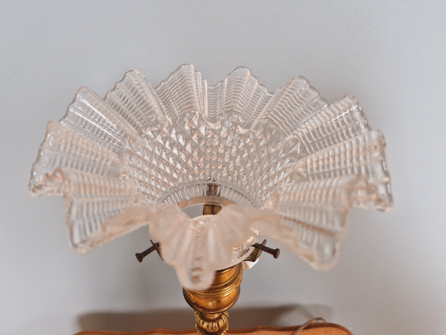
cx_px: 207
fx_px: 322
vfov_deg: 54.8
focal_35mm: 25
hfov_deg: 69.3
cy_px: 154
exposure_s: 1/100
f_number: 1.8
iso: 800
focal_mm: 5.4
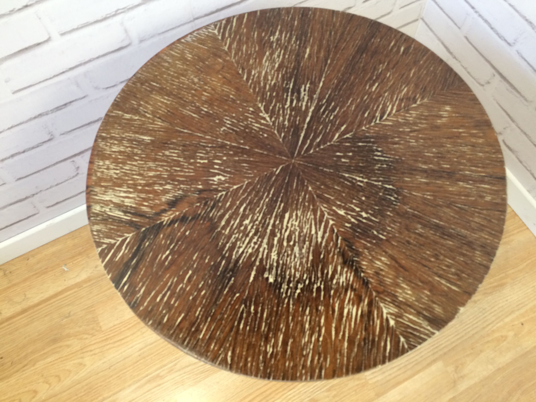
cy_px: 201
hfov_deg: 61.7
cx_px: 268
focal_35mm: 29
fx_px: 449
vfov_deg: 48.2
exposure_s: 1/33
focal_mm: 4.15
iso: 80
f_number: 2.2
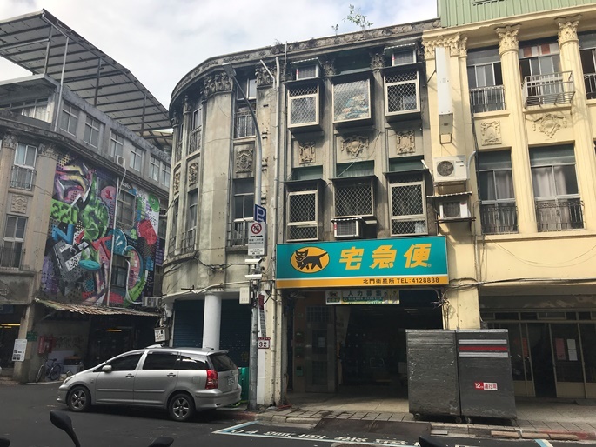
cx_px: 298
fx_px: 482
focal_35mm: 28
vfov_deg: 49.8
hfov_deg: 63.4
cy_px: 224
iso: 20
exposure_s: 1/2037
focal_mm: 3.99
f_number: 1.8
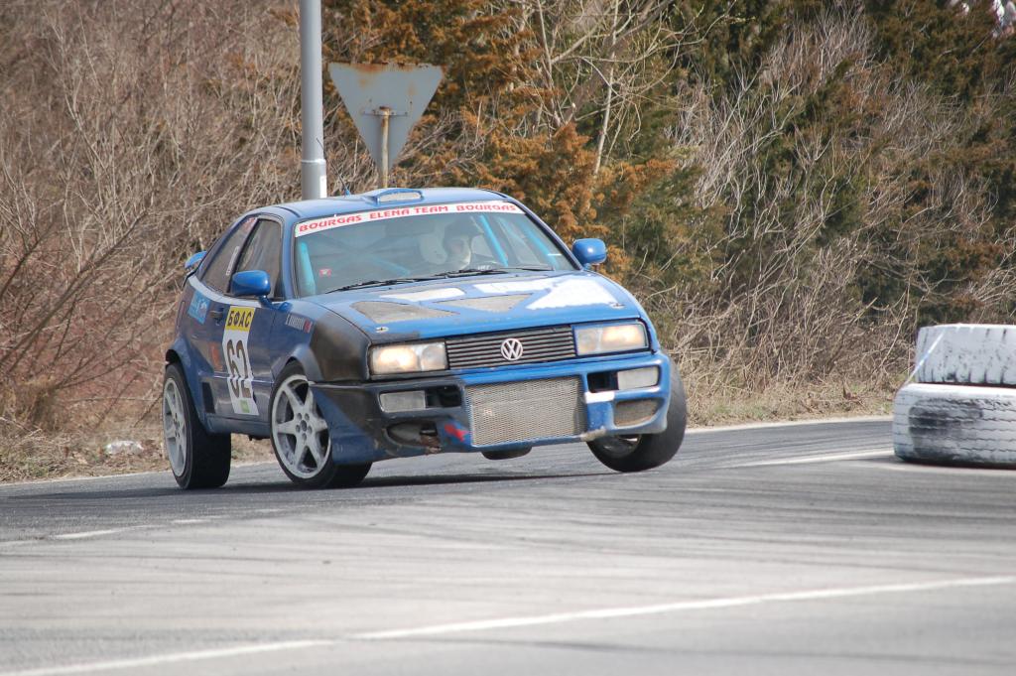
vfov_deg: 4.6
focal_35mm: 300
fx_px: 8460
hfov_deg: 6.9
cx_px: 508
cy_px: 338
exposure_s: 1/1000
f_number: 5.6
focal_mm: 200
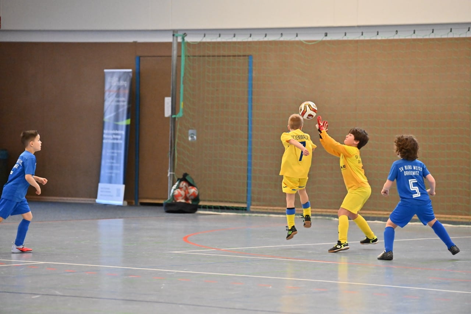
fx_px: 2420
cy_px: 157
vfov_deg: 7.4
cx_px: 236
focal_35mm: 185
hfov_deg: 11.1
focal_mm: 185
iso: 8000
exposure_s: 1/1000
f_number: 3.5
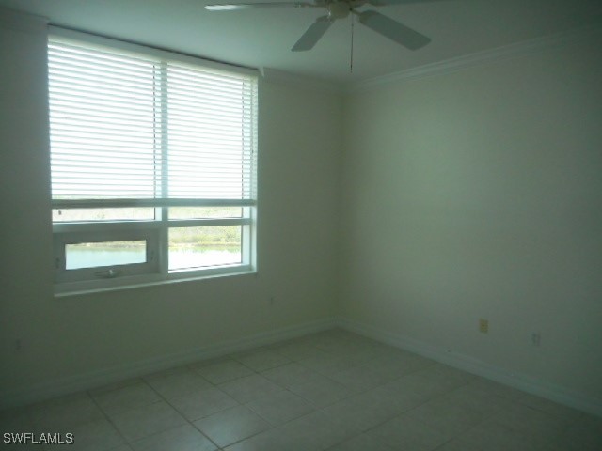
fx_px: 435
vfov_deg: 54.9
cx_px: 301
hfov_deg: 69.4
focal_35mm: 25
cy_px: 226
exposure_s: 1/250
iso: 280
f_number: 3.7
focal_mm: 4.5
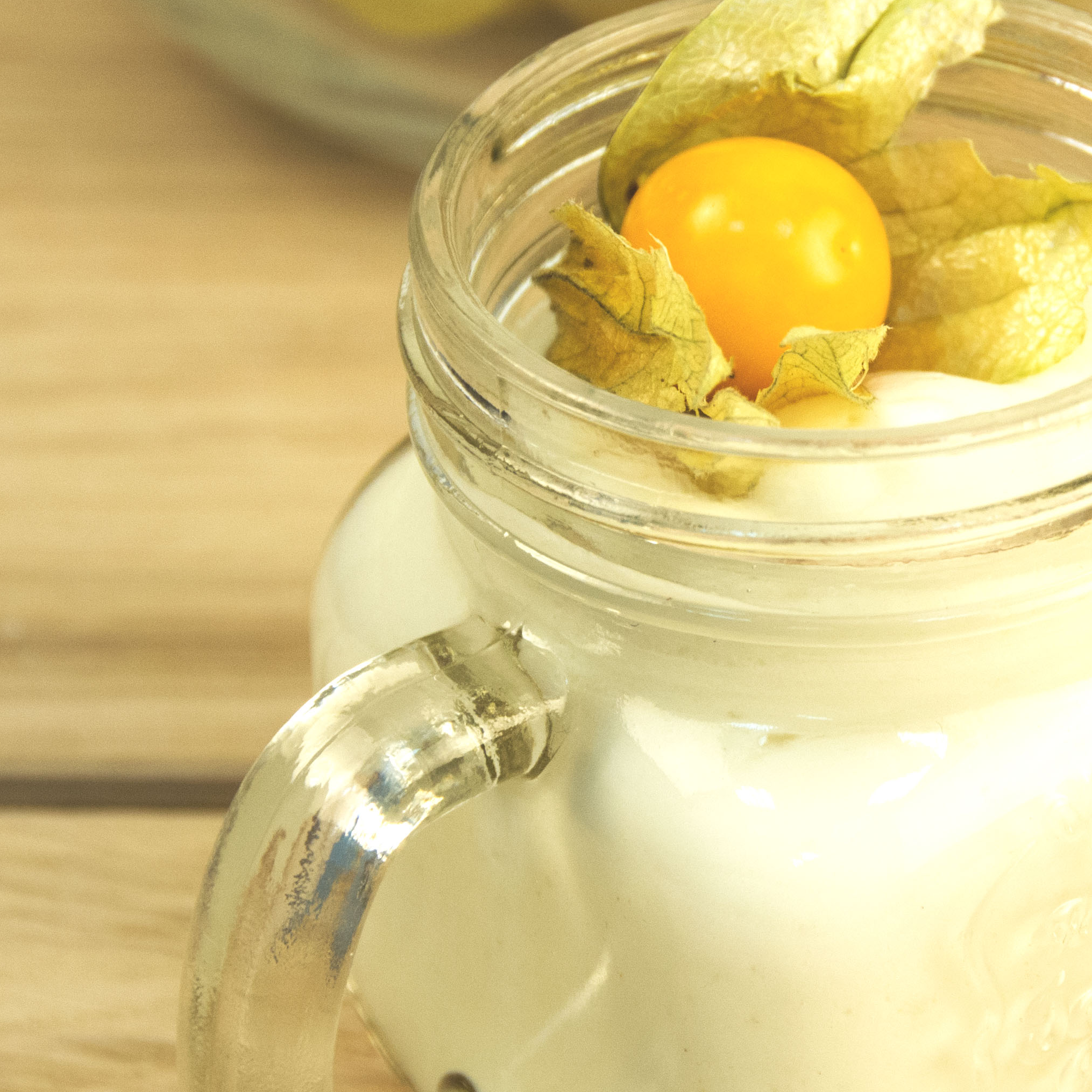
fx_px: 9922
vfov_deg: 6.3
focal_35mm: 278
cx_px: 831
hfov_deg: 6.3
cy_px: 502
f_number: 7.1
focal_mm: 90
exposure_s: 1/100
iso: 800
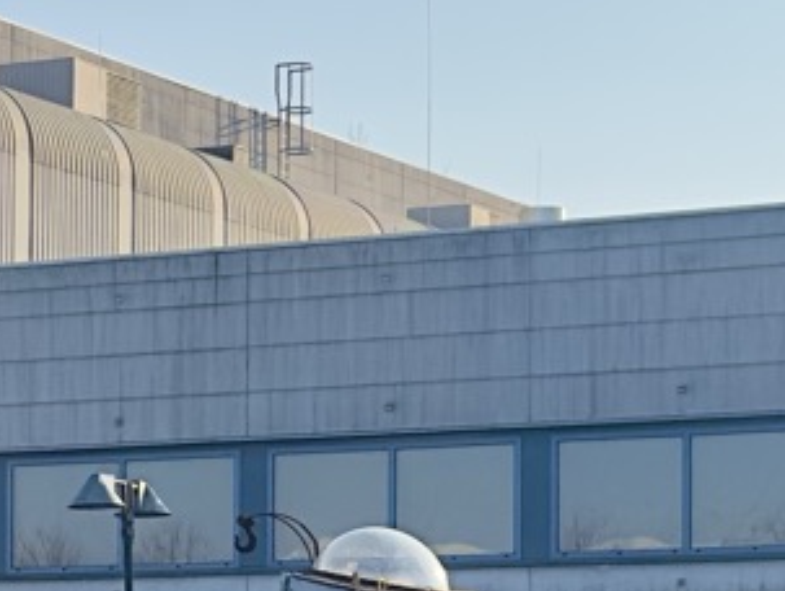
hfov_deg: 11.3
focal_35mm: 173
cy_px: 651
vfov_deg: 8.5
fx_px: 3928
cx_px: -60
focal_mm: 6.86
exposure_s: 1/2717
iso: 100
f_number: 1.78
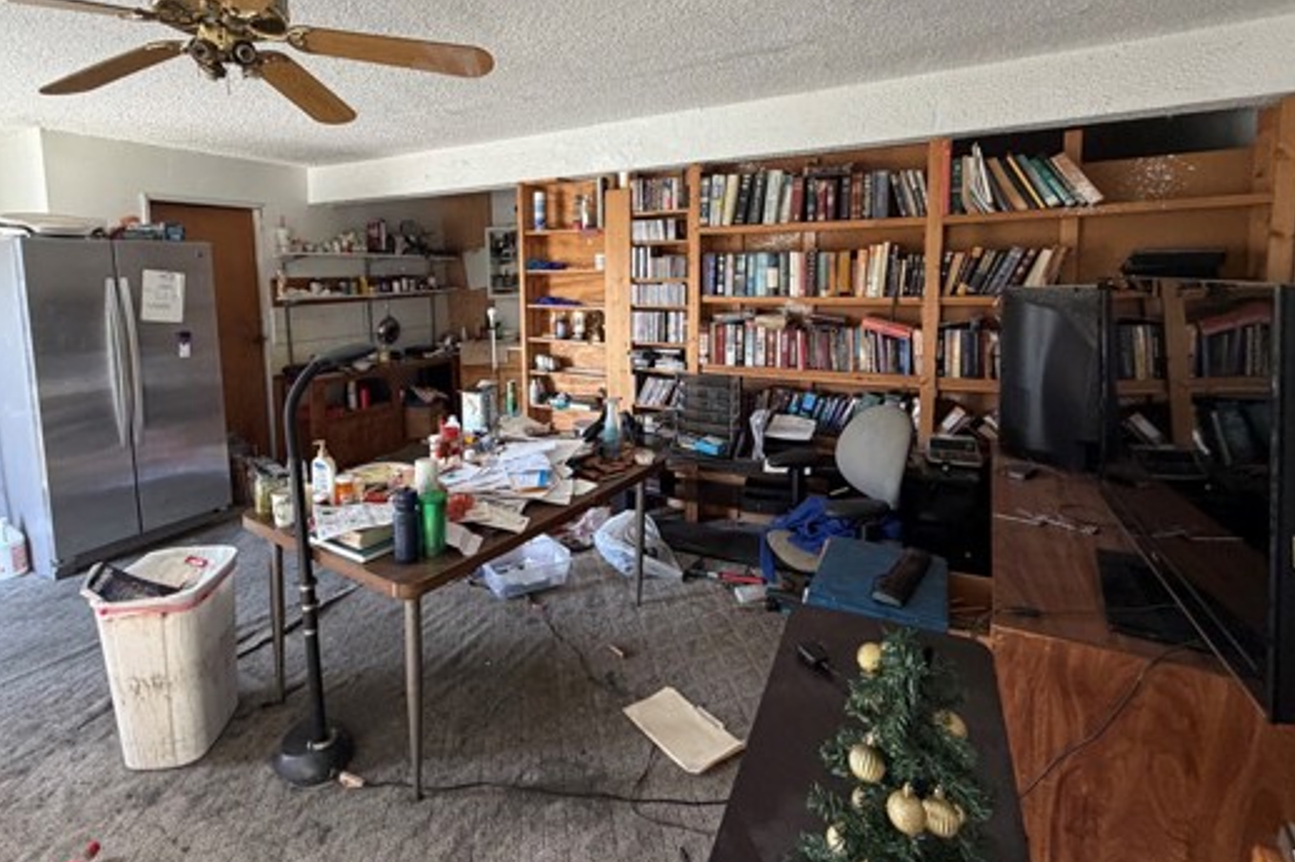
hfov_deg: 89.8
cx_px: 585
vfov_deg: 66.6
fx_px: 647
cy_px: 337
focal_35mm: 18
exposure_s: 1/71
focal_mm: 2.22
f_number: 2.2
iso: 320
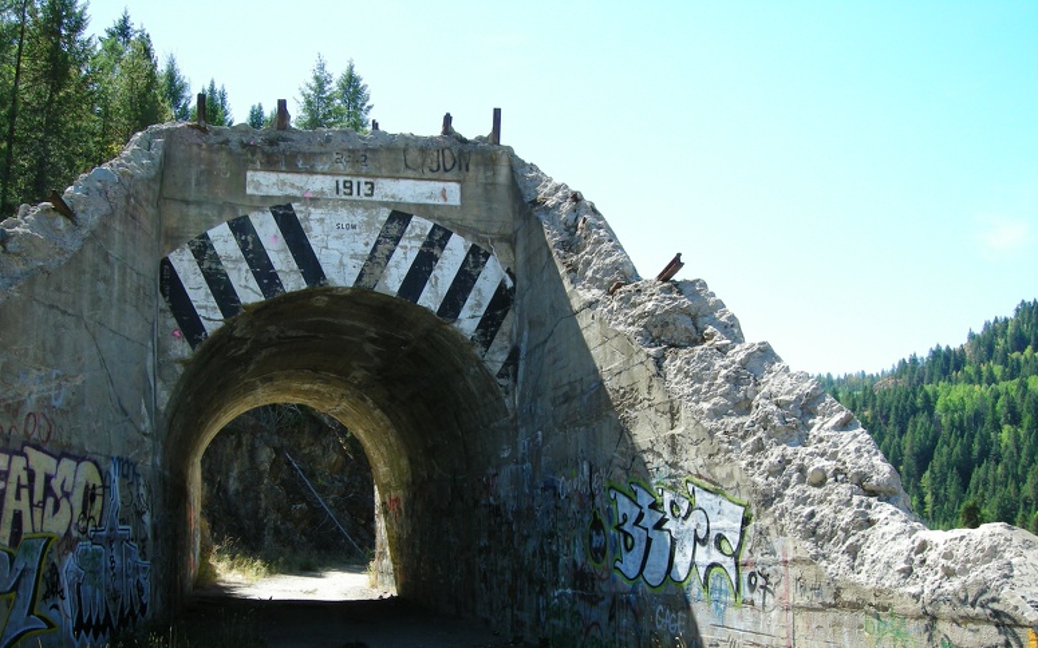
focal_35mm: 39
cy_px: 395
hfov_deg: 50.4
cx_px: 517
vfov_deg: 32.6
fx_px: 1103
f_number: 4.8
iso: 64
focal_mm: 7.5
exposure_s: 1/155
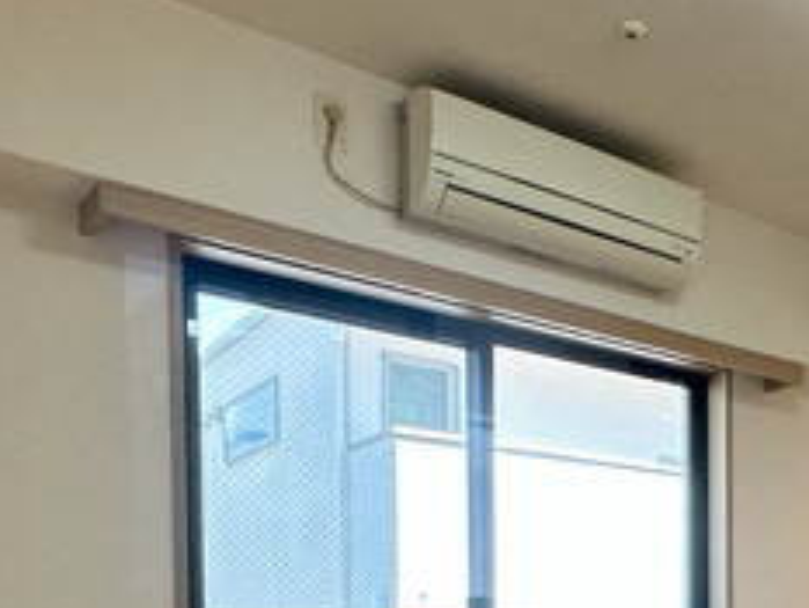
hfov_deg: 35.6
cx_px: 819
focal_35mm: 48
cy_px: 695
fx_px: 1122
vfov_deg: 27.3
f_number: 2.2
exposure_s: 1/100
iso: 100
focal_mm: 2.22
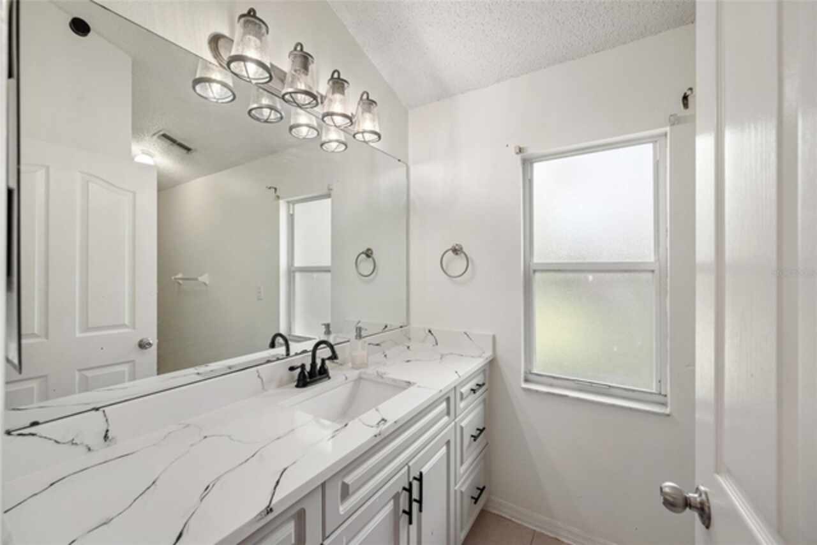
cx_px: 408
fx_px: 318
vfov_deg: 81.2
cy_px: 272
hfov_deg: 104.2
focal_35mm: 14
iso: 250
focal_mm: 14
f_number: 6.3
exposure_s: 1/125
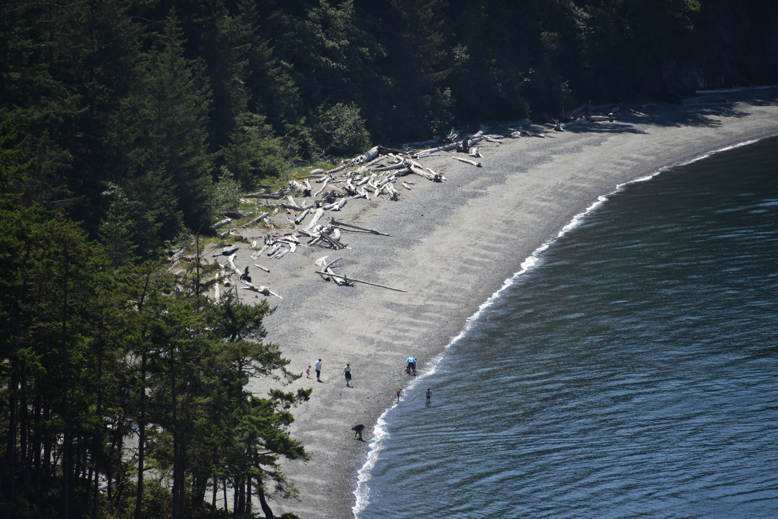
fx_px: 6484
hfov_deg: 6.9
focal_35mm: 300
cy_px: 260
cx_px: 389
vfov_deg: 4.6
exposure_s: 1/640
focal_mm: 300
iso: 125
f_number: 5.6
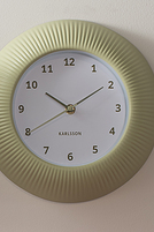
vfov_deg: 4.1
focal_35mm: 500
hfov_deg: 2.7
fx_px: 3208
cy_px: 270
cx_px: -105
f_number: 9
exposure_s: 1/125
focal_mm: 116
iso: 100
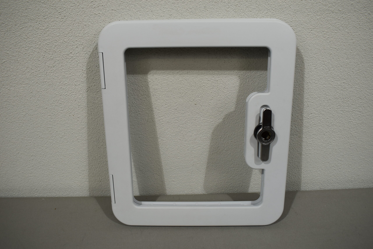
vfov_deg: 41.7
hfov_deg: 59.5
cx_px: 186
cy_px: 124
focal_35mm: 32
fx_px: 326
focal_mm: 21
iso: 250
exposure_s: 1/125
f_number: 5.6
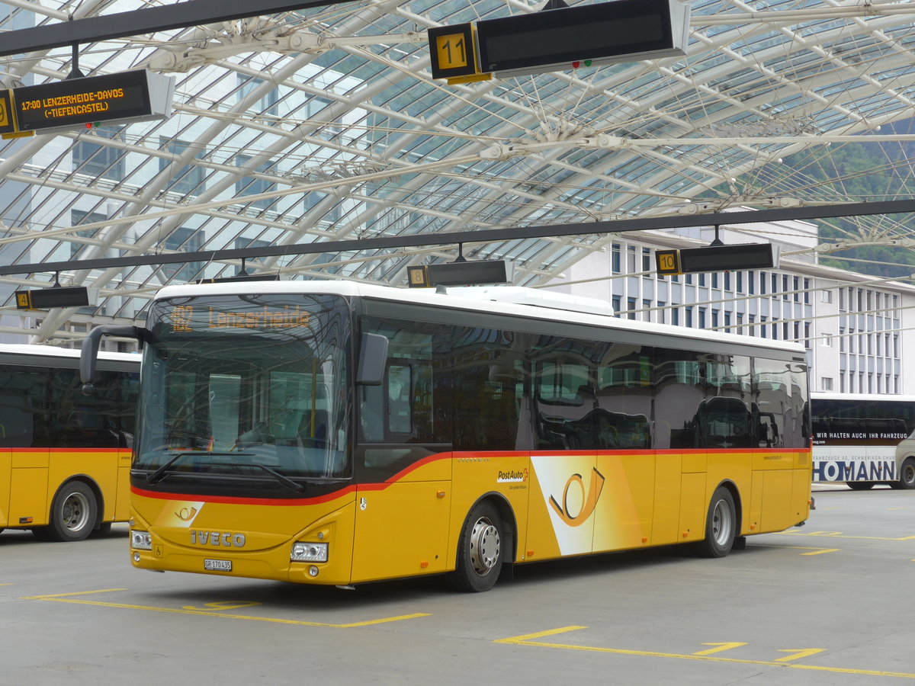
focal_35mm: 66
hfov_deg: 29.4
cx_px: 458
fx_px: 1745
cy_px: 343
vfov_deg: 22.3
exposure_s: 1/200
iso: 80
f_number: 3.9
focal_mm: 13.4
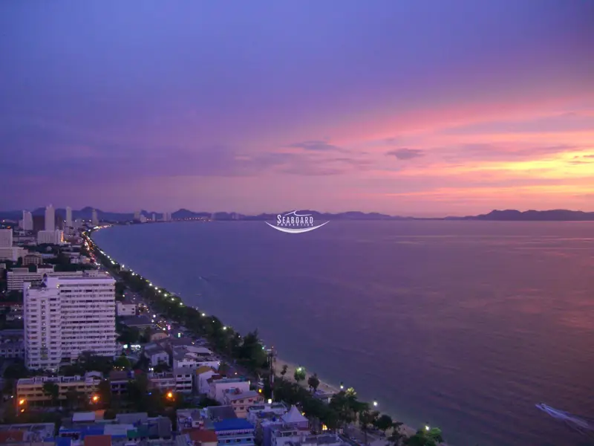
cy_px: 223
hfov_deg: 49.0
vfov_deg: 37.7
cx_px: 297
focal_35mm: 38
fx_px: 652
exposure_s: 1/20
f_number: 2.8
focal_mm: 7.9
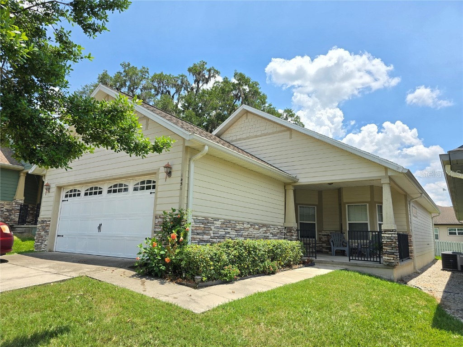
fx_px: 308
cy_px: 174
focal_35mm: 23
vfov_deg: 58.9
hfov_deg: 73.9
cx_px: 232
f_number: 1.7
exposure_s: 1/696
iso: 12
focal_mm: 6.3
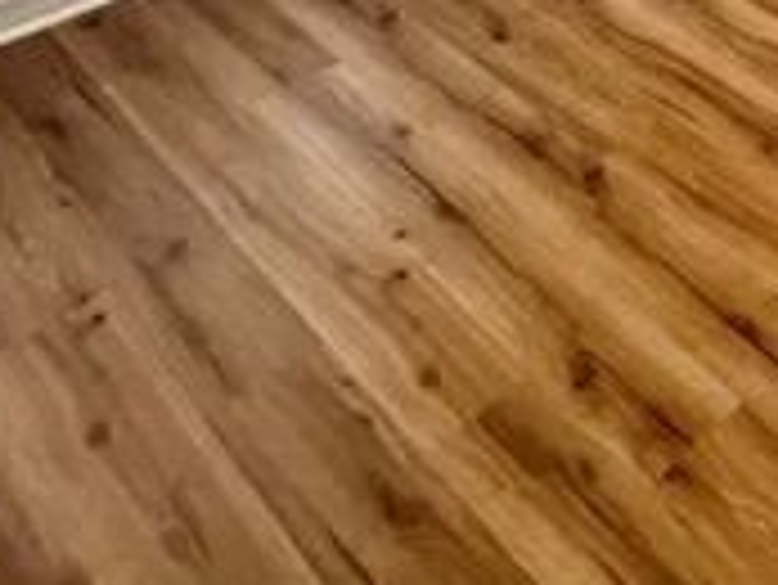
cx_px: 947
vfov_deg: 18.8
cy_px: -549
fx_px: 1192
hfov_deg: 30.4
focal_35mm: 53
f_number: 1.8
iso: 160
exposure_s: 1/60
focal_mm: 1.57
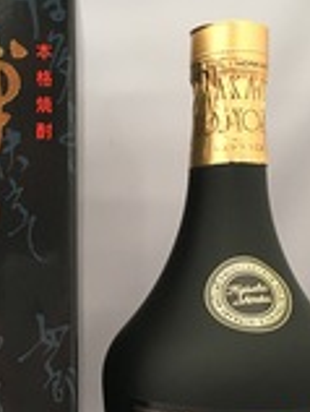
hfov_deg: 22.2
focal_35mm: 66
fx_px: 786
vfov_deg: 28.8
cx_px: 86
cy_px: 321
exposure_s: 1/24
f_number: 2.2
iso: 200
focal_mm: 4.15
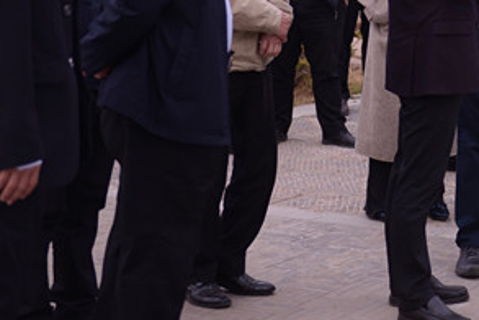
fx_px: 1598
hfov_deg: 16.5
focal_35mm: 120
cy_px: -75
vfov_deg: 11.2
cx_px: 523
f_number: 2.8
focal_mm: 44
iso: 500
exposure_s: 1/1600
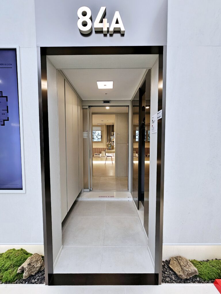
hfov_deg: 89.9
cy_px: 147
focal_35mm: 13
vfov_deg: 106.2
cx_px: 110
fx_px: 111
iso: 80
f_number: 2.2
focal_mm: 2.2
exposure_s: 1/120
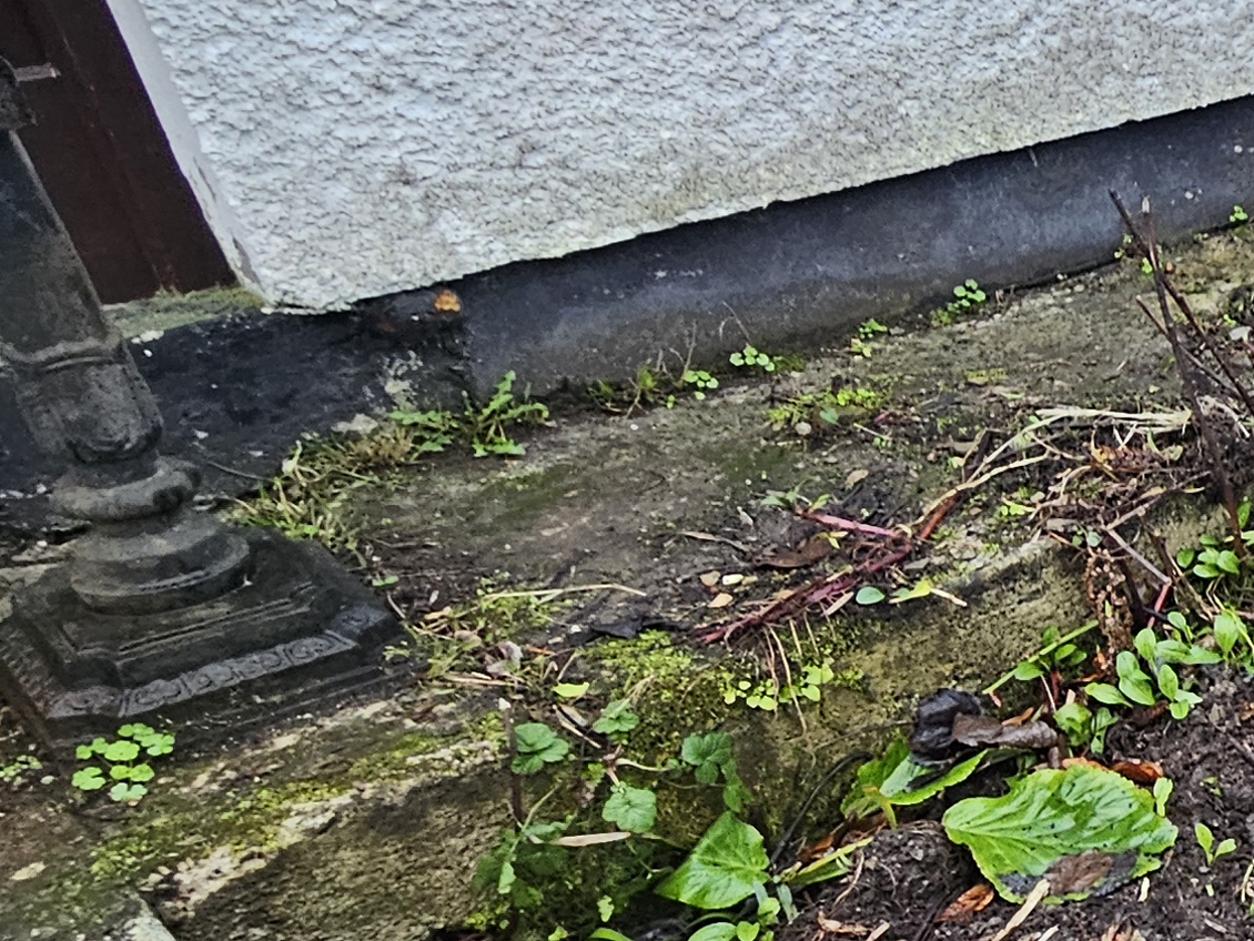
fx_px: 1667
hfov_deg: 24.4
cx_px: 2121
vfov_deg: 31.5
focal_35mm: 46
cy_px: 513
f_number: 2.2
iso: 160
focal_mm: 2.2
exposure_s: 1/50
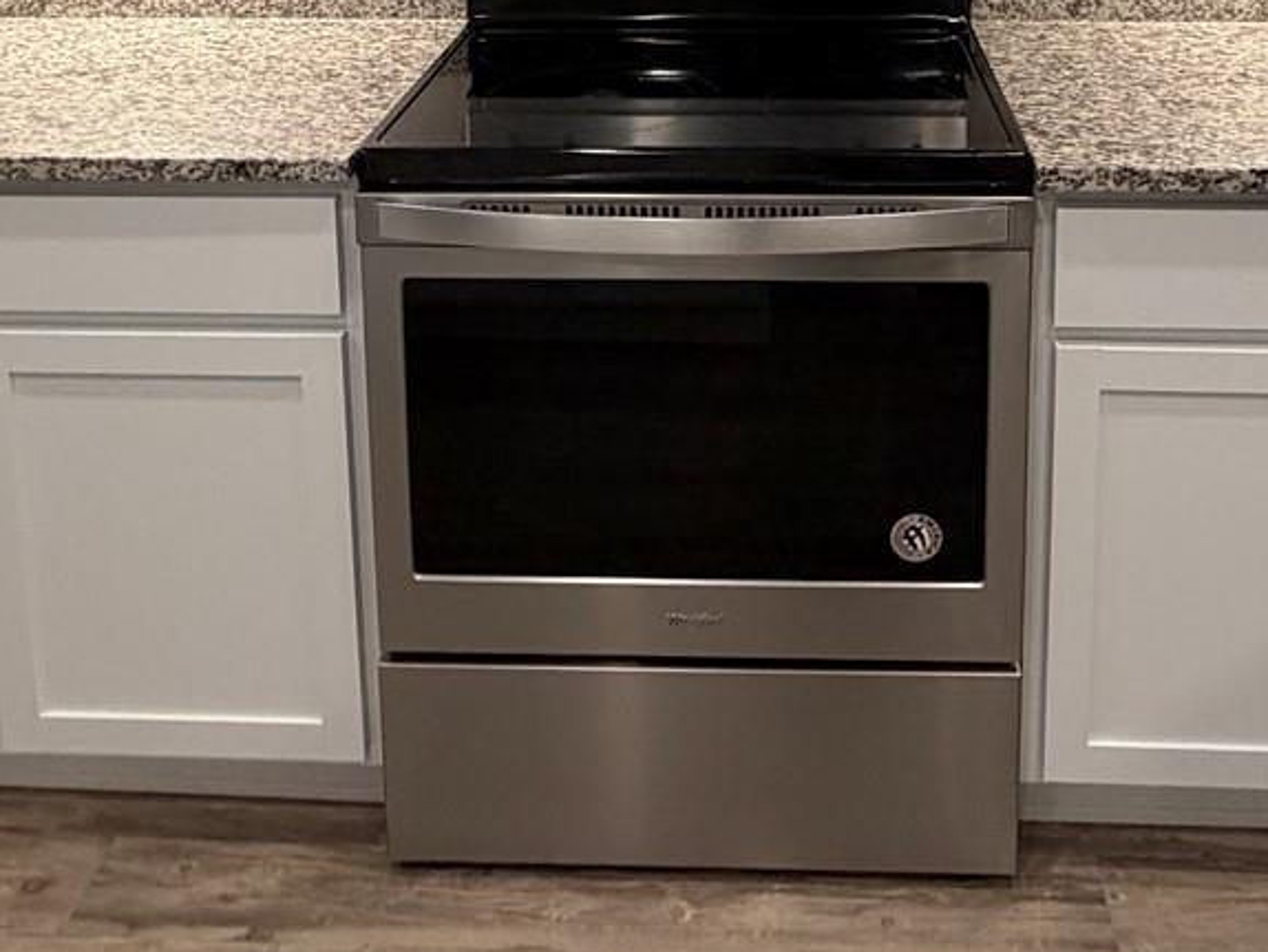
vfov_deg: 31.9
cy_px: -135
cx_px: 740
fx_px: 1429
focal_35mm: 39
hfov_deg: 47.7
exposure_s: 1/120
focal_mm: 2.22
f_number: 2.2
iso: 320
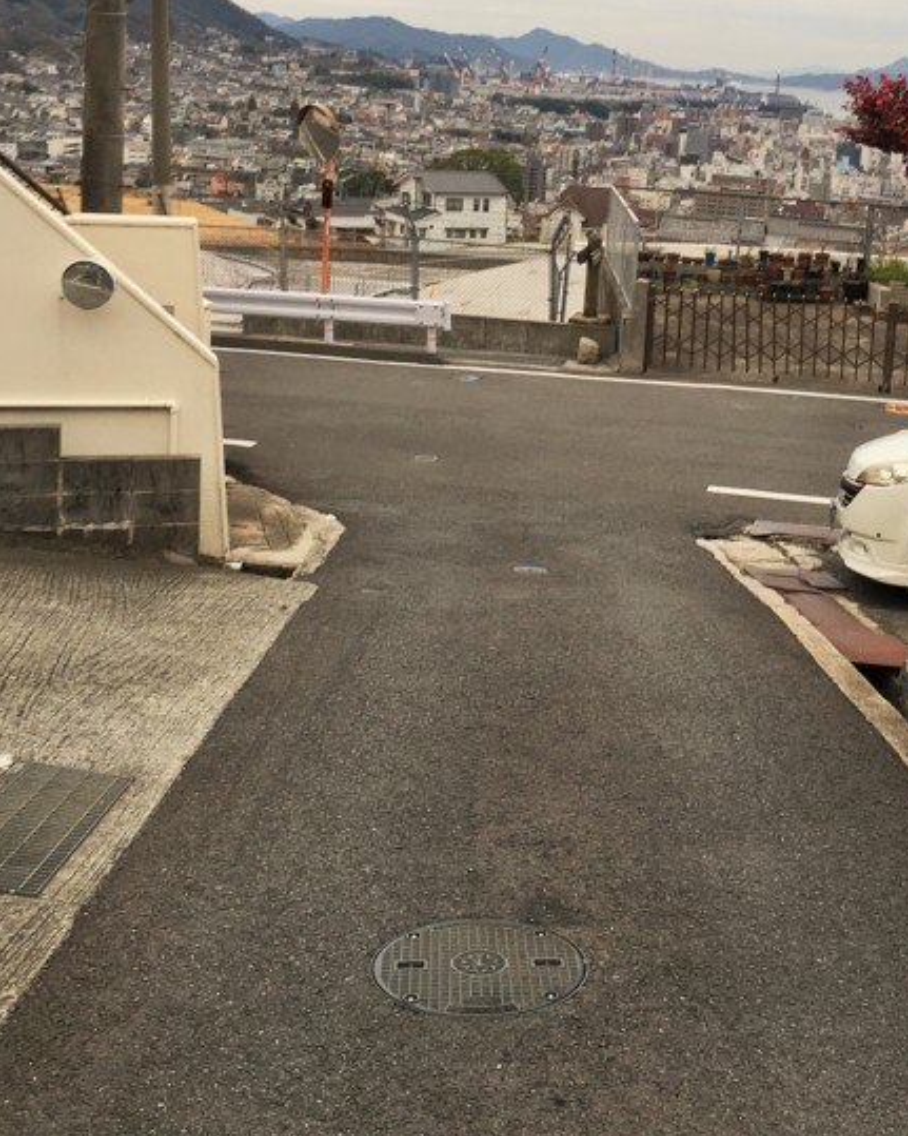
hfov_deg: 35.6
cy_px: 299
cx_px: 525
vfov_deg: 42.6
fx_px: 1411
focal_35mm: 42
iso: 25
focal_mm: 4.15
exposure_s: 1/164
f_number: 2.2
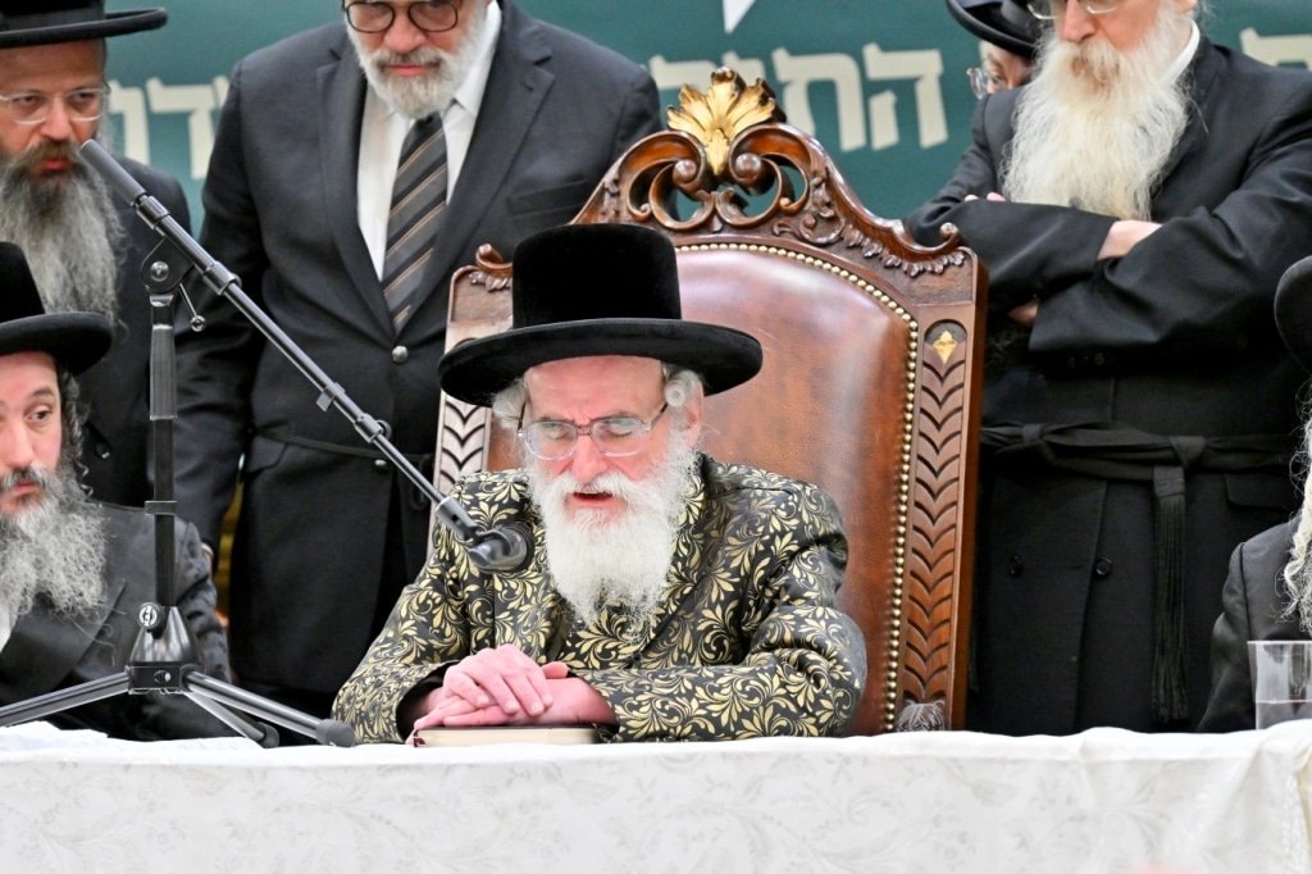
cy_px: 437
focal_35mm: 180
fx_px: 6558
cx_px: 656
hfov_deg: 11.4
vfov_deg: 7.6
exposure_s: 1/400
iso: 1250
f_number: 4
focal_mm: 120
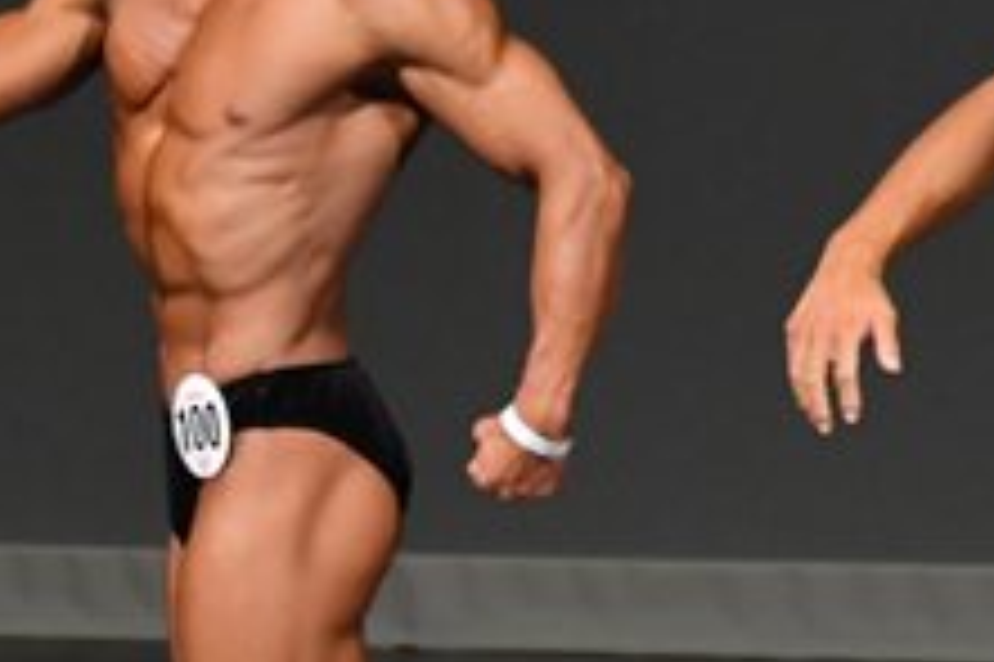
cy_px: 468
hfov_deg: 1.9
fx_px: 30459
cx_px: -70
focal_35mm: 1104
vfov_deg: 1.2
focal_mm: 210
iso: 4000
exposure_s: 1/400
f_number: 5.6
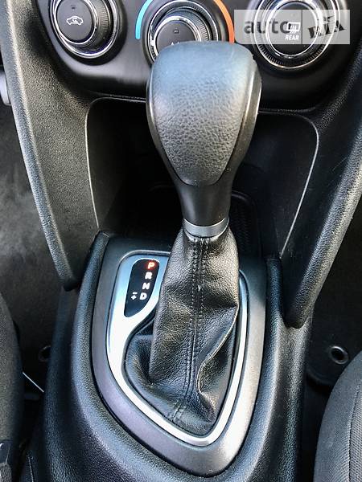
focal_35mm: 29
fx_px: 404
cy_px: 241
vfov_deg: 61.7
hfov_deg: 48.2
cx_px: 181
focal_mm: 4.2
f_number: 2.2
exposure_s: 1/33
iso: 160
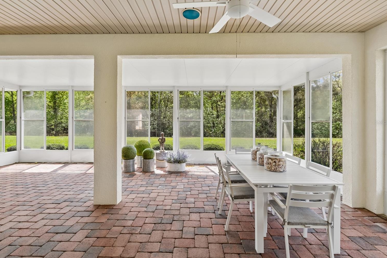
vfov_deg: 73.7
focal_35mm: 16
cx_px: 192
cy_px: 122
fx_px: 172
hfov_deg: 96.8
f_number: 7.1
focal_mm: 10
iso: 100
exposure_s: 1/125
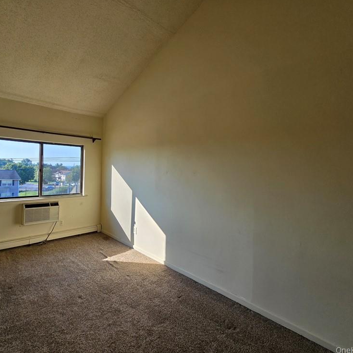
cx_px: 139
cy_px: 172
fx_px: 185
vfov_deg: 87.4
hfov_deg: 86.2
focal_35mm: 16
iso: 50
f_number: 2.2
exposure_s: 1/357
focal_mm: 2.2
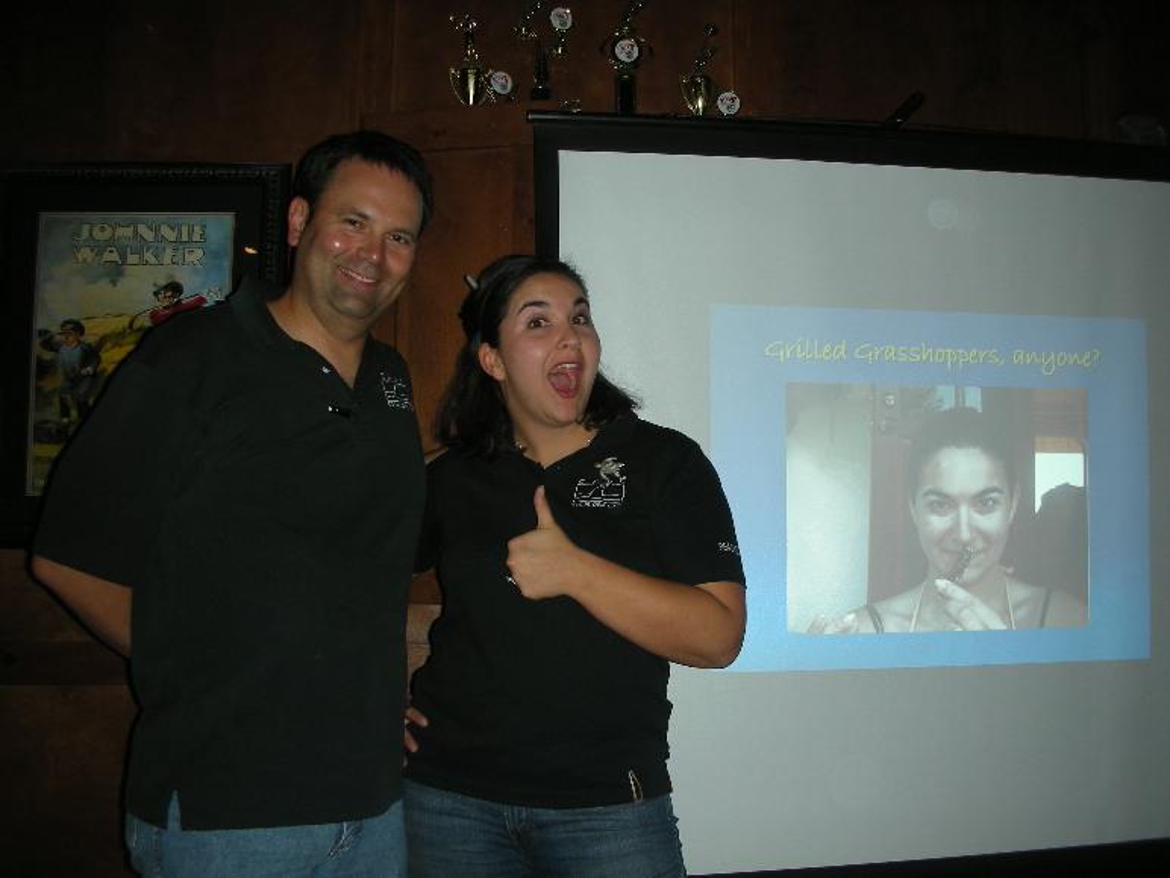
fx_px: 1183
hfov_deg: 52.6
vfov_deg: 40.7
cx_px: 585
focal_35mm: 35
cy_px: 439
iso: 55
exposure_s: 1/60
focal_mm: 5.8
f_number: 2.8
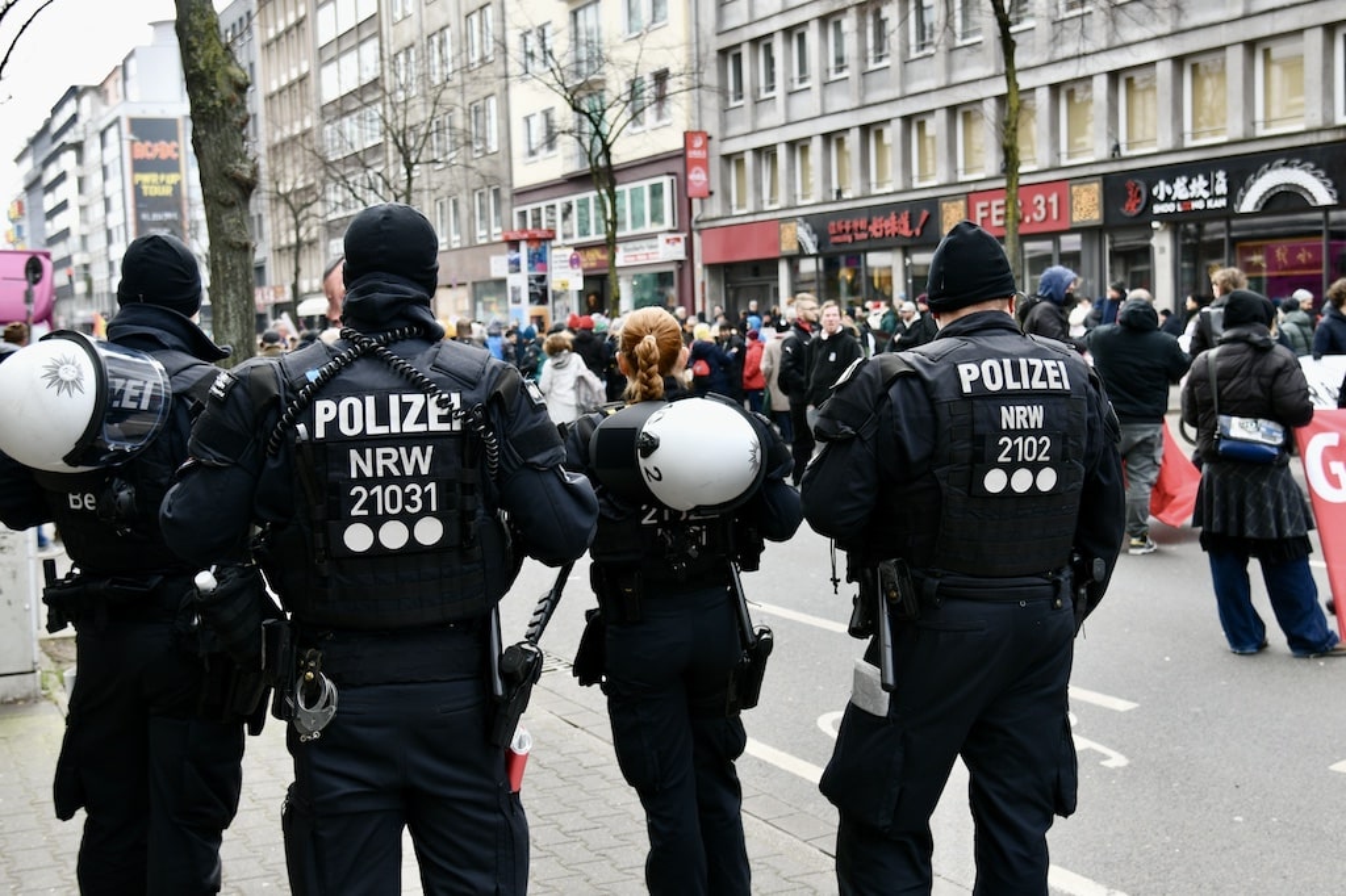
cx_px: 673
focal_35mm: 36
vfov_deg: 36.8
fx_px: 1345
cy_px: 448
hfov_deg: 53.1
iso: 64
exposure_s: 1/125
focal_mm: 24
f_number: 4
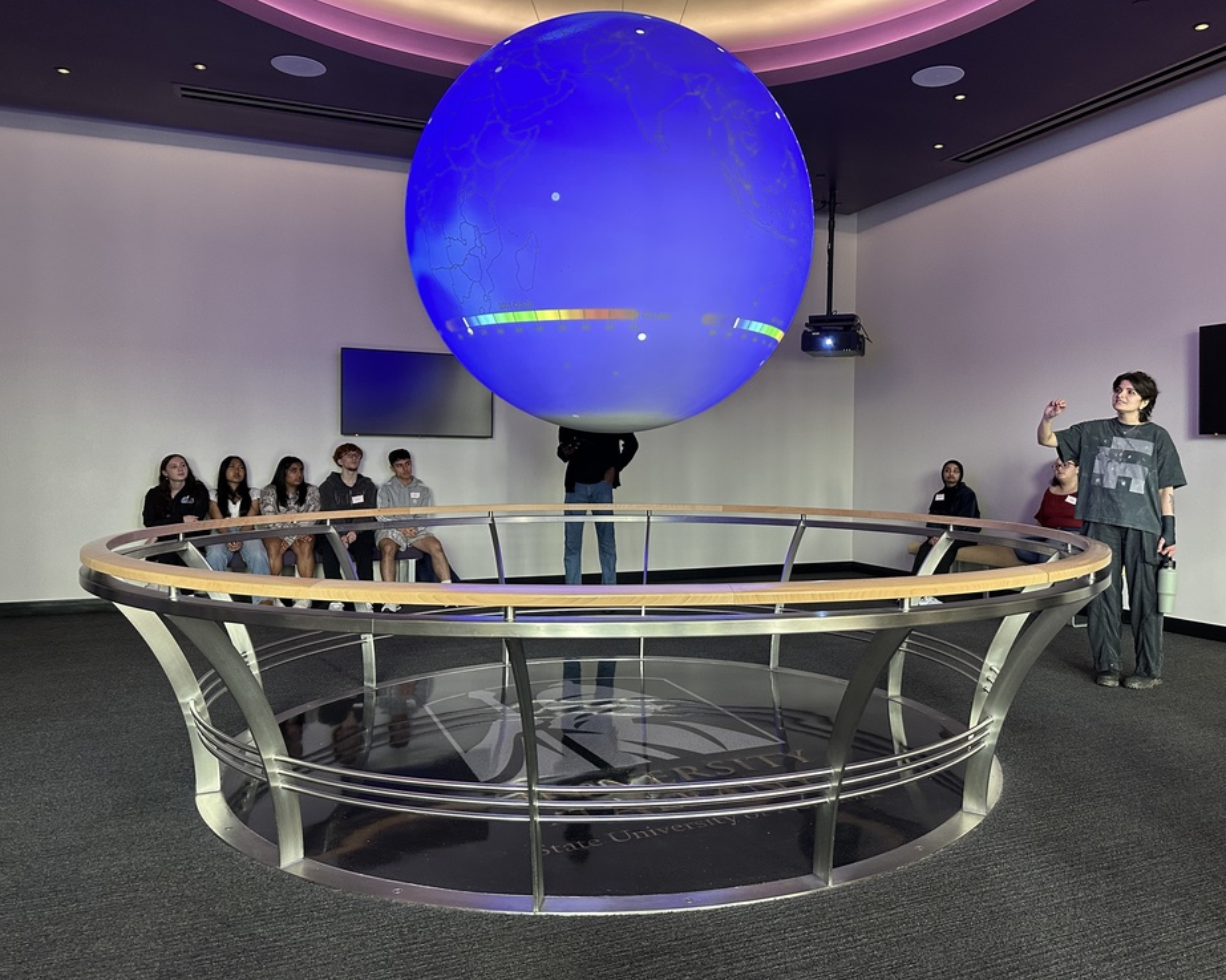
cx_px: 671
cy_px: 474
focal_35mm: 26
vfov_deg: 54.9
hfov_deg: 65.9
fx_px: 943
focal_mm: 6.86
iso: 250
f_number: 1.78
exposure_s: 1/60
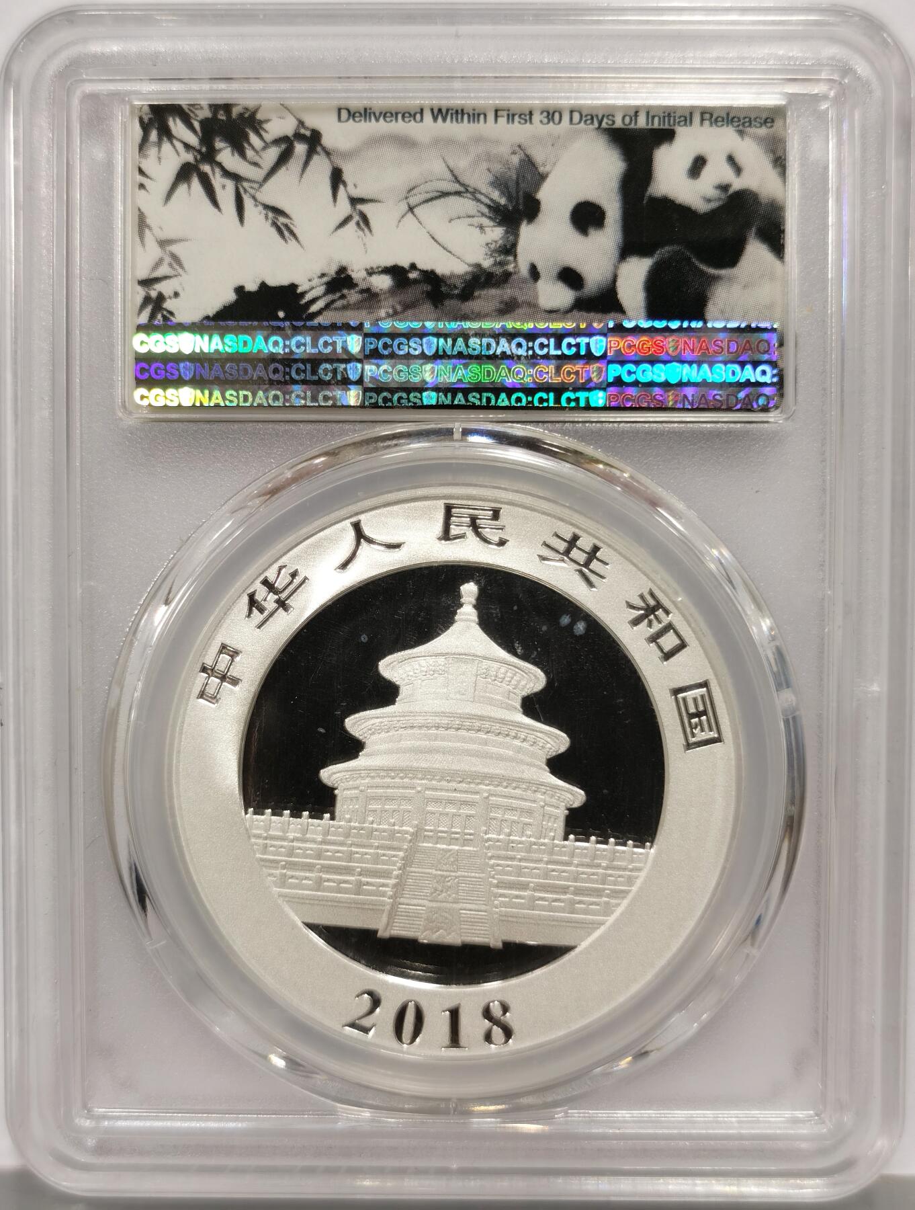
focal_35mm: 54
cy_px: 605
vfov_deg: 35.4
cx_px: 458
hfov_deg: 27.2
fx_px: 1892
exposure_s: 1/100
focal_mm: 5.56
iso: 80
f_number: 16
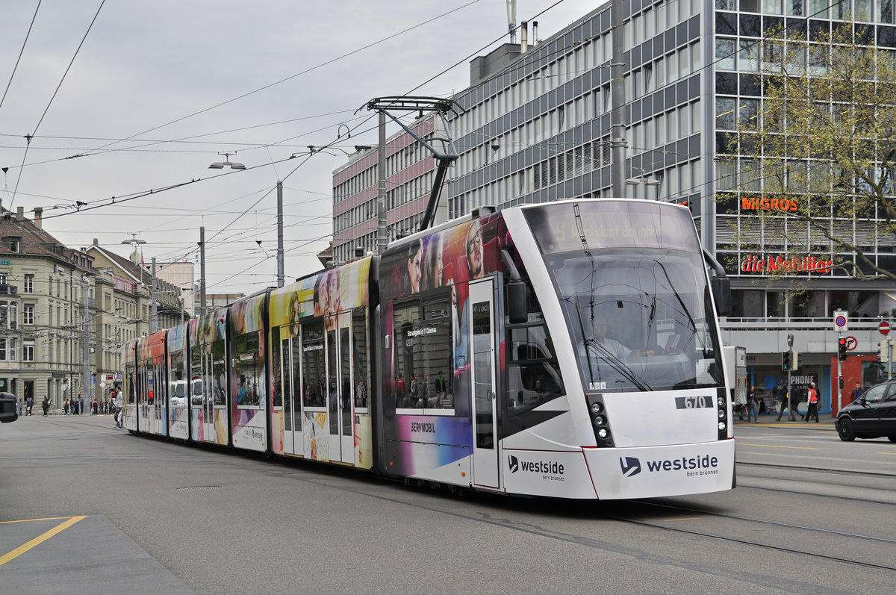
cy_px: 298
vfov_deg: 25.0
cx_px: 448
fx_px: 1342
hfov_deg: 36.9
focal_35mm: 54
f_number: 4.5
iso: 200
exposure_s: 1/800
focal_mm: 36
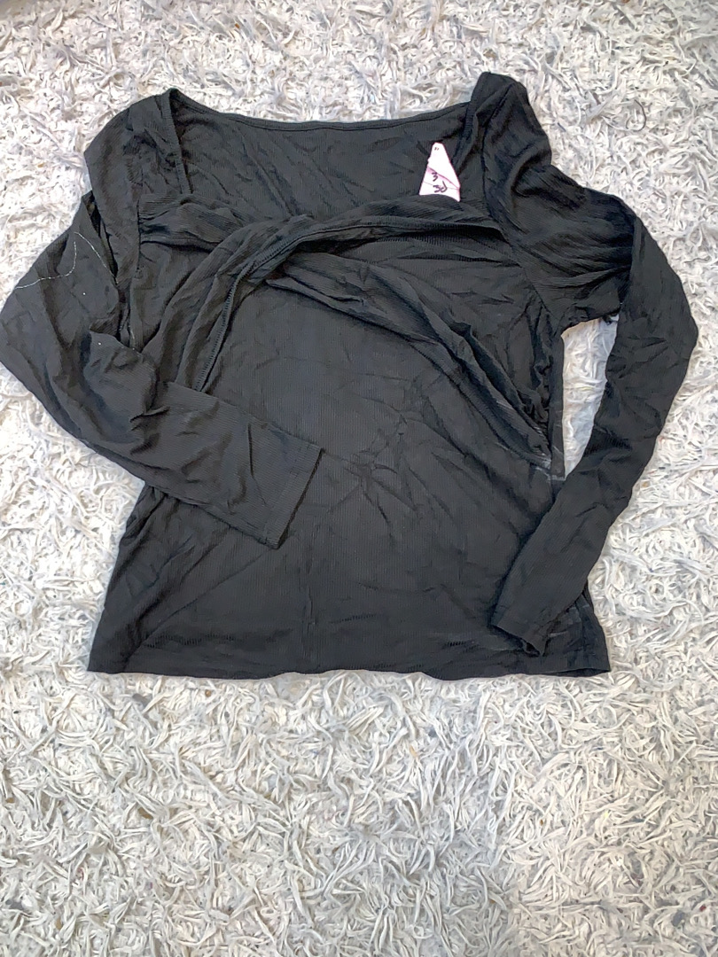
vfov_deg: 67.3
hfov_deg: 53.1
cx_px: 359
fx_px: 719
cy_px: 478
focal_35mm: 26
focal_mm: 4.25
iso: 125
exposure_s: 1/100
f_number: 1.8
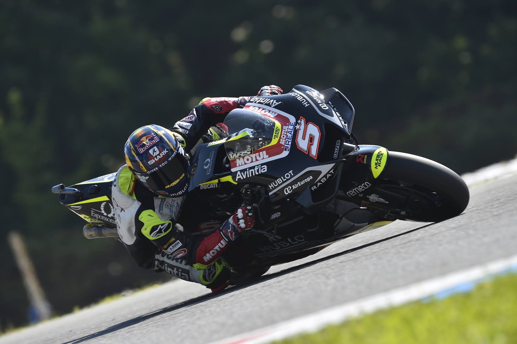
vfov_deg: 2.3
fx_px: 8612
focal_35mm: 600
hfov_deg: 3.4
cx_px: 258
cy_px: 172
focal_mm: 600
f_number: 8
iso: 250
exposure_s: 1/800
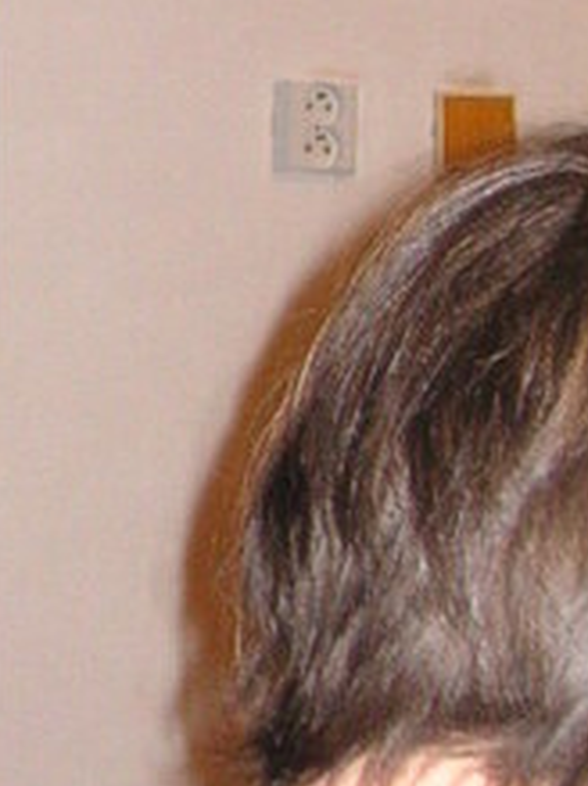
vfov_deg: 14.5
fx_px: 3061
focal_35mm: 135
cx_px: -258
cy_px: 79
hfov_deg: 10.6
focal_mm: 6.1
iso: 160
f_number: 2.8
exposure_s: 1/45
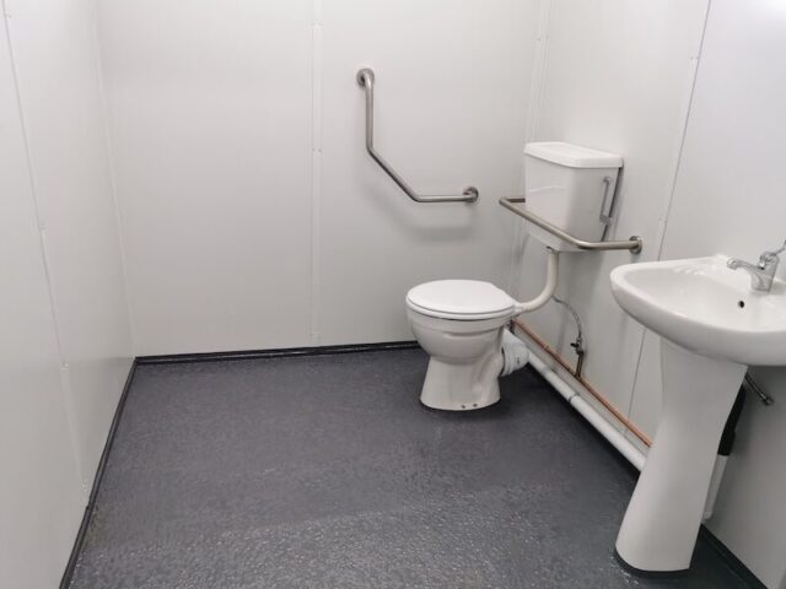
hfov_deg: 65.3
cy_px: 294
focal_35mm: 27
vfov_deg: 51.4
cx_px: 393
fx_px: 613
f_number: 1.6
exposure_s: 1/100
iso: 160
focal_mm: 5.56
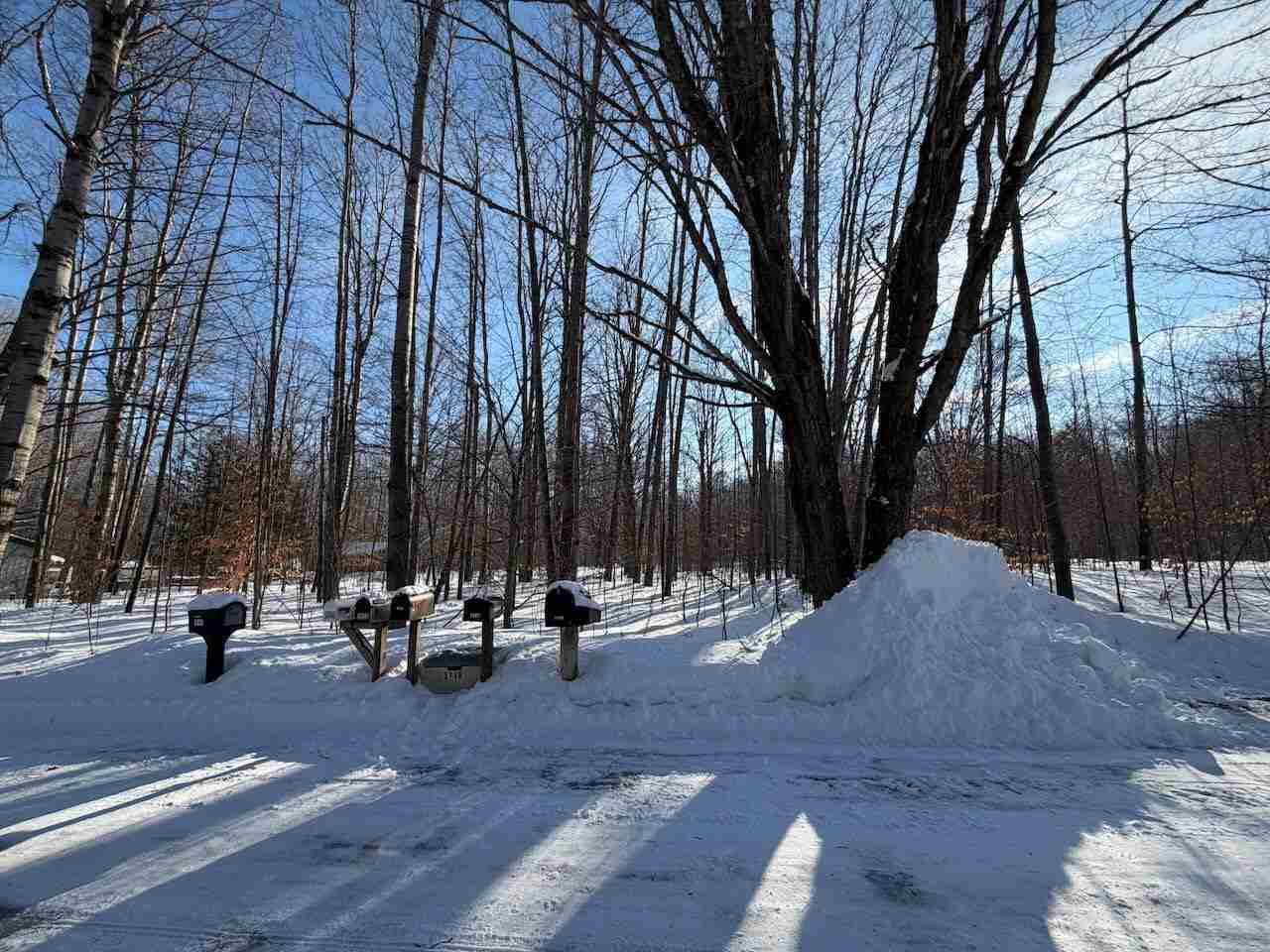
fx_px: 514
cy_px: 476
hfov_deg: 102.1
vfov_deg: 85.7
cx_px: 635
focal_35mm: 14
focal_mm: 2.22
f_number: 2.2
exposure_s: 1/770
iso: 32
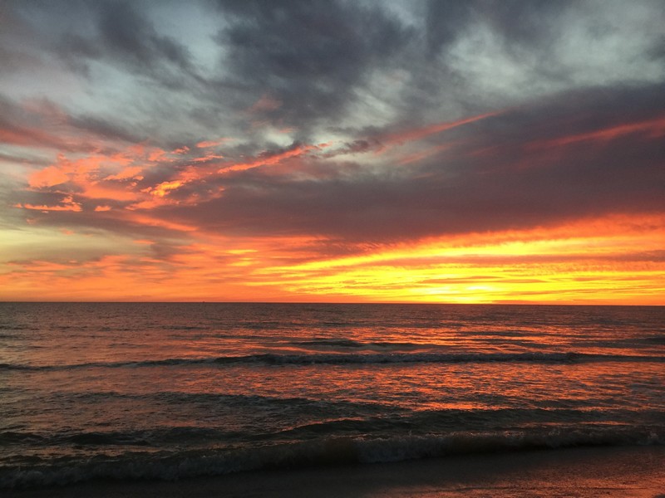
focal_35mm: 29
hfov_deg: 61.7
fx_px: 557
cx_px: 332
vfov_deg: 48.2
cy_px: 249
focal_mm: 4.15
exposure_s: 1/30
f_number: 2.2
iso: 40
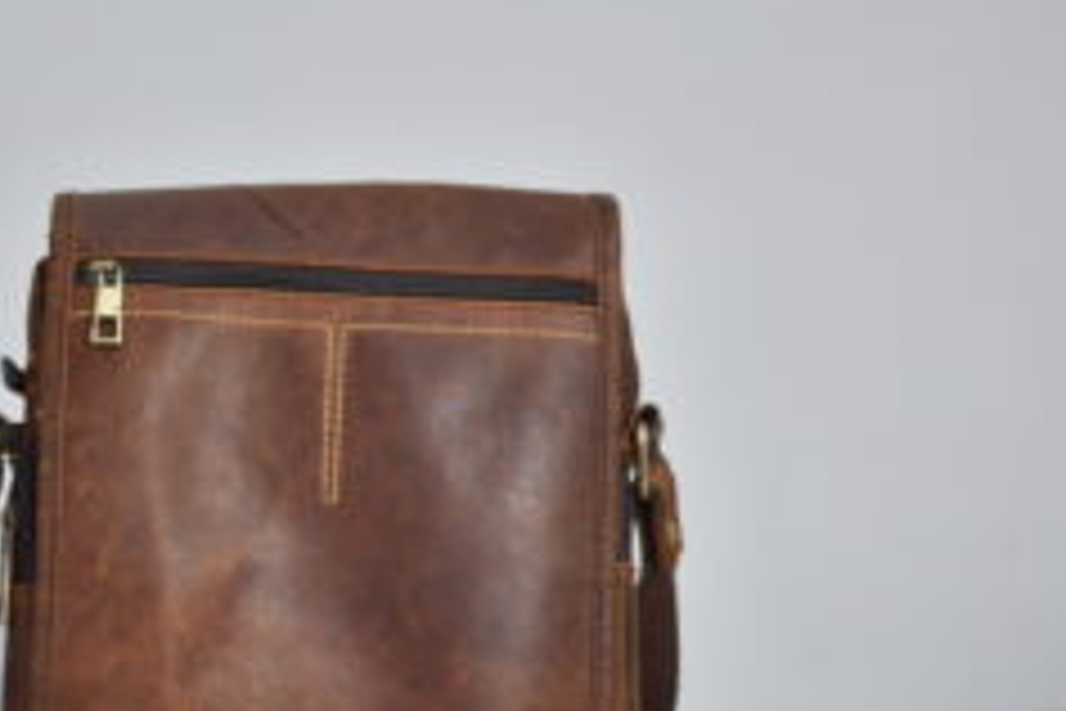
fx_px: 4027
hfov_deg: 15.0
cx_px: 283
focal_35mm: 136
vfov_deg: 10.1
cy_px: 551
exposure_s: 1/80
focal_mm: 50
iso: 320
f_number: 1.8
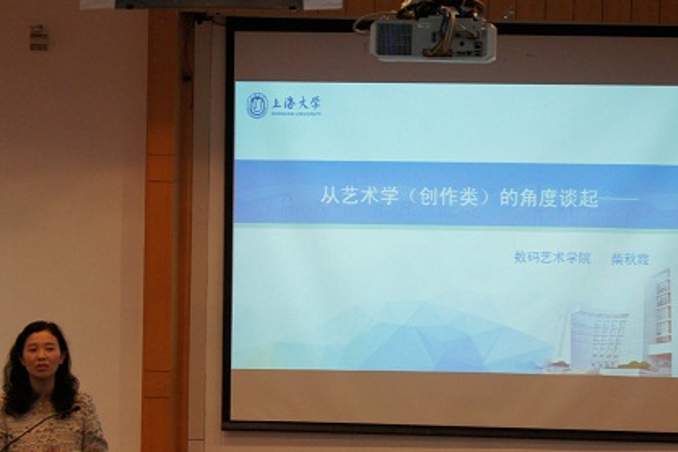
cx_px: 337
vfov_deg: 11.5
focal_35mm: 119
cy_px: 293
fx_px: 2236
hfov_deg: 17.2
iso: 1250
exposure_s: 1/100
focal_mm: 55
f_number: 5.6
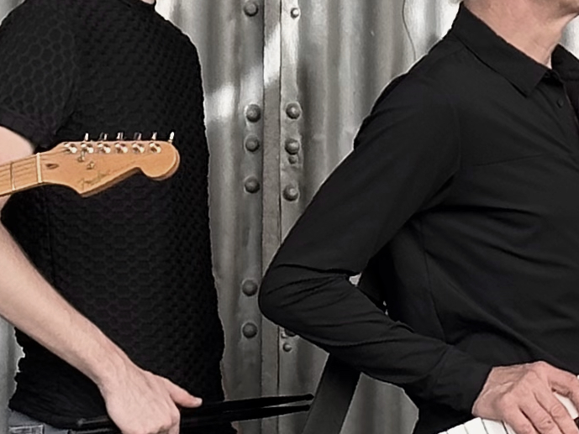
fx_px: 4701
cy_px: 146
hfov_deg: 7.0
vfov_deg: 5.3
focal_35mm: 281
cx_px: 164
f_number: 1.8
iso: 64
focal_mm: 6.9
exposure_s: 1/458
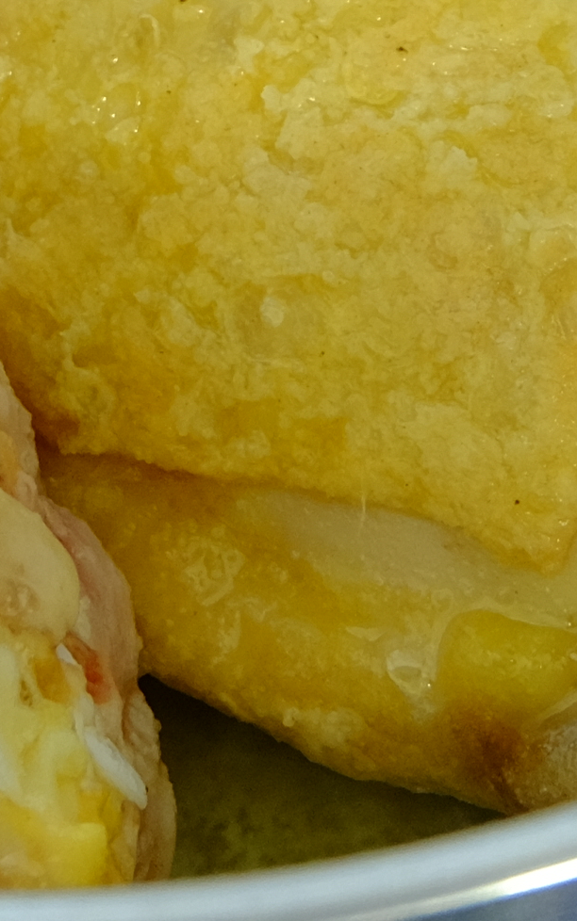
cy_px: -517
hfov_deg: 4.3
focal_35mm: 306
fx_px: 7692
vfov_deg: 6.8
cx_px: -14
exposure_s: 1/8
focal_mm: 40.2
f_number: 5.3
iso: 640
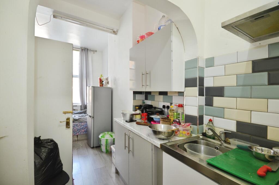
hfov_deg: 100.4
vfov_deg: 77.2
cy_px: 92
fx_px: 116
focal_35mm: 15
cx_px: 140
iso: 100
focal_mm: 10
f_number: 10
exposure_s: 1/1.3
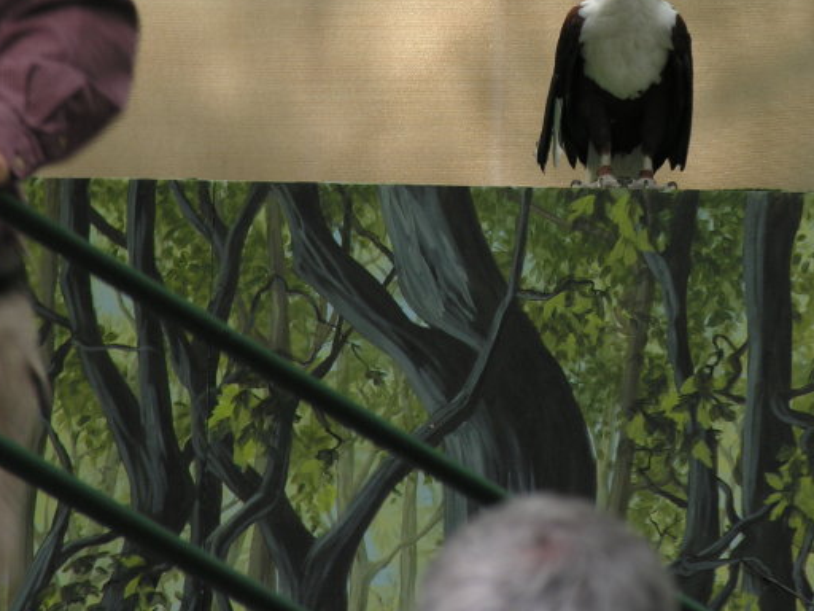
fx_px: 11758
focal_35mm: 500
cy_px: 94
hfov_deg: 4.0
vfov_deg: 3.0
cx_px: 649
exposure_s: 1/30
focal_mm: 74
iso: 59
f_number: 4.8
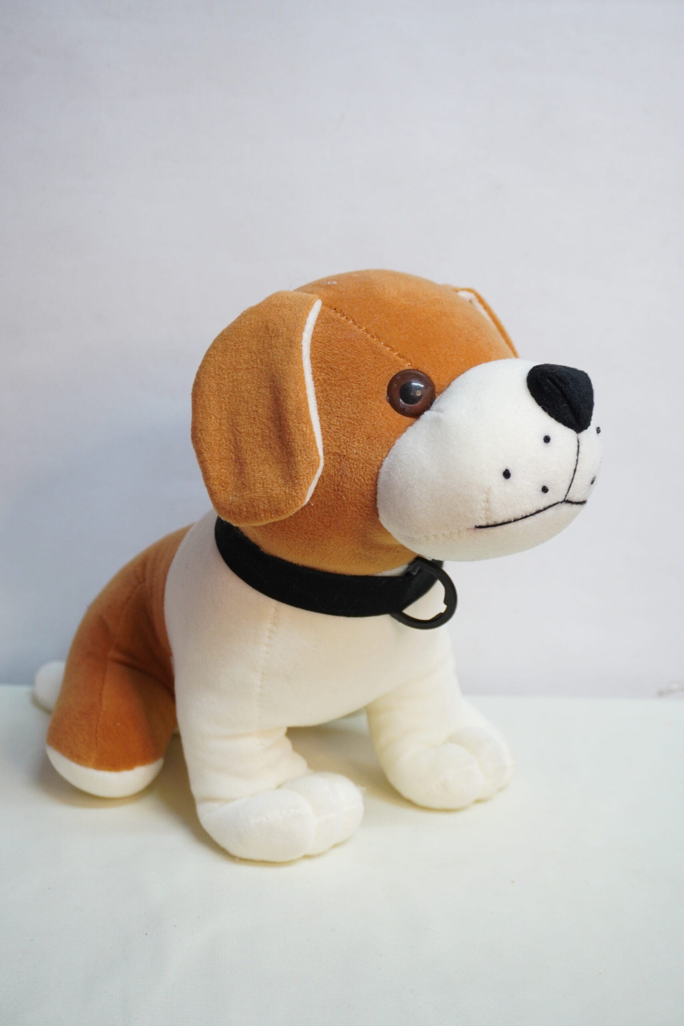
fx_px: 1239
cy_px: 513
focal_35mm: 44
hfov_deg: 30.9
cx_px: 342
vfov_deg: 45.0
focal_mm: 29
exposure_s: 1/25
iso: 800
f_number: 5
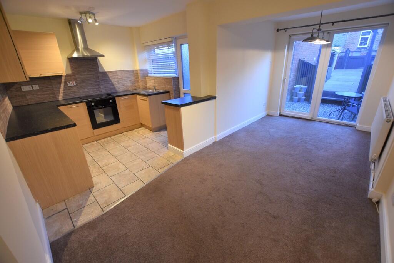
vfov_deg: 77.3
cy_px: 132
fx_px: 164
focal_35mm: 15
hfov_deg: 100.4
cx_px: 197
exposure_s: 1/25
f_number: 3.5
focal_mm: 10
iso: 100
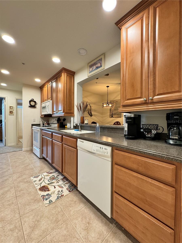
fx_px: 98
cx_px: 91
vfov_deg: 102.1
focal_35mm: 14
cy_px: 122
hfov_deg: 85.7
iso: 200
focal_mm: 2.22
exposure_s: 1/60
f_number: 2.2
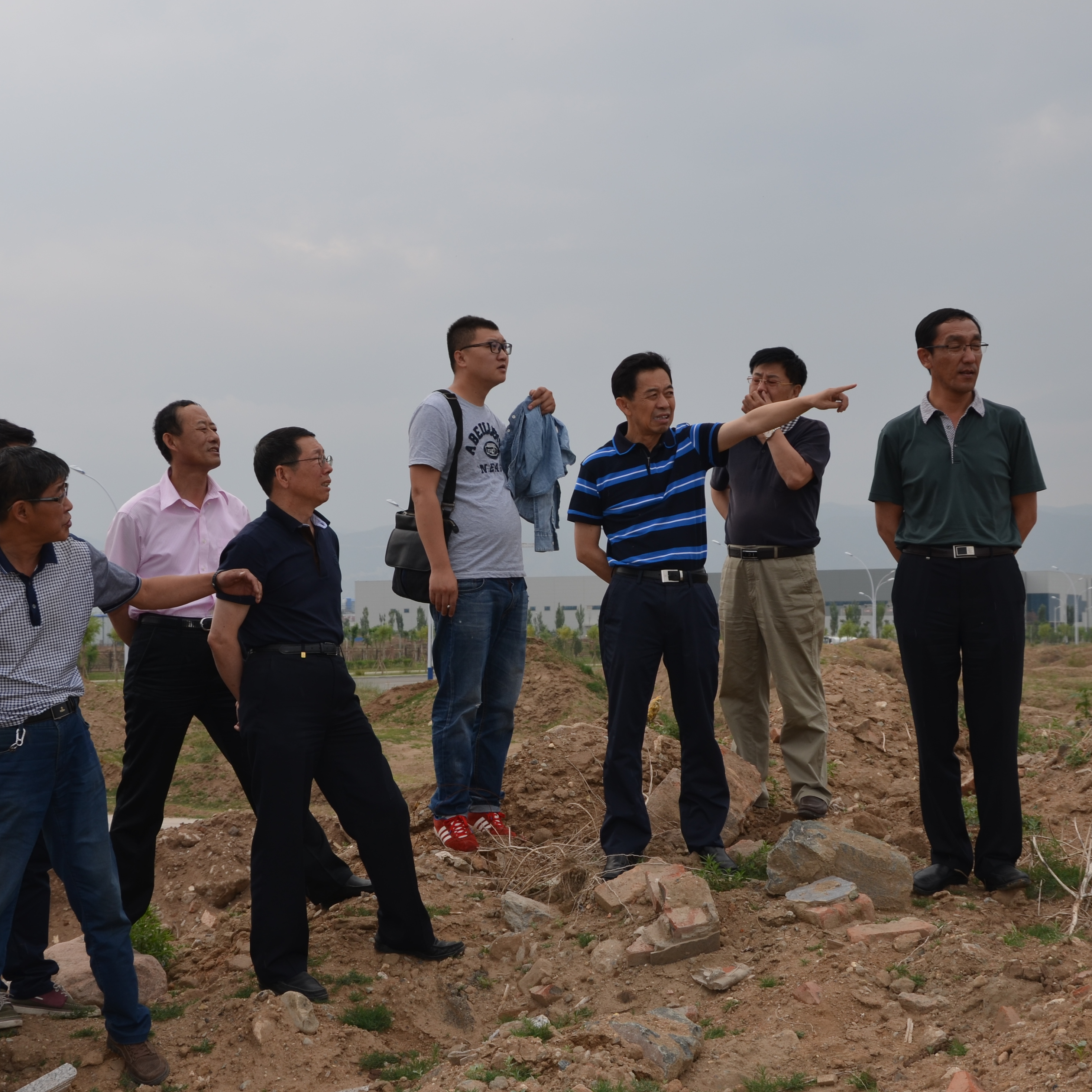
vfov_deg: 26.9
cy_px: 541
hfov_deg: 26.9
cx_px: 519
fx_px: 2284
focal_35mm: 64
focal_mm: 30
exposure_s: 1/250
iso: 100
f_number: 6.3
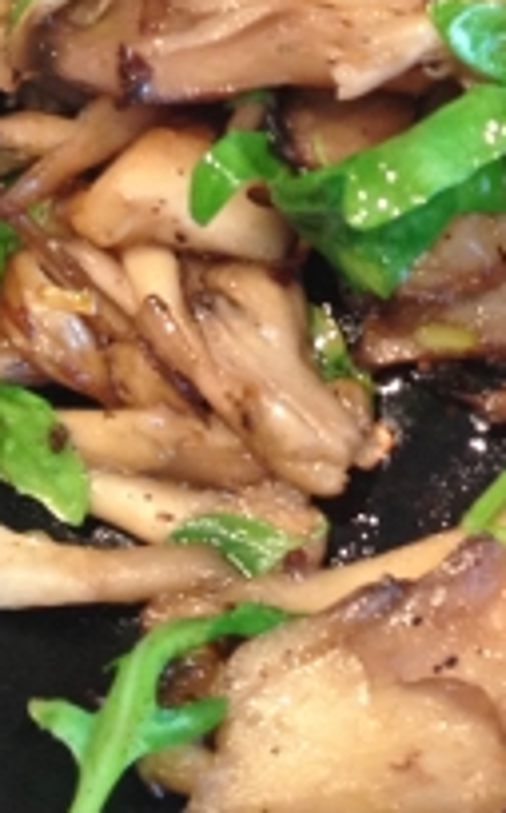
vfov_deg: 18.6
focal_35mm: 110
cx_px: 825
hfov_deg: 11.3
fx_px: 2434
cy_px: 84
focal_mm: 4.12
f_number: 2.4
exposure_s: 1/20
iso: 125
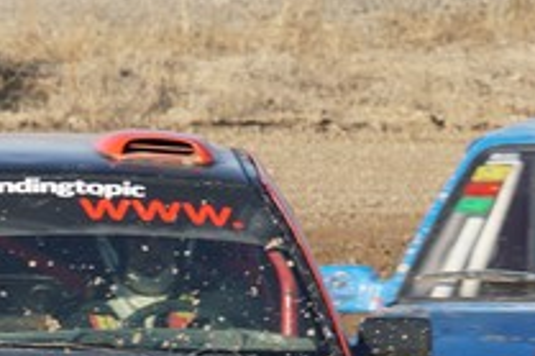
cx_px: 200
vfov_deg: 1.4
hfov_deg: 2.2
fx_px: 14061
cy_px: 538
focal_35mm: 947
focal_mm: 165
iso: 125
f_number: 5.6
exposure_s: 1/400
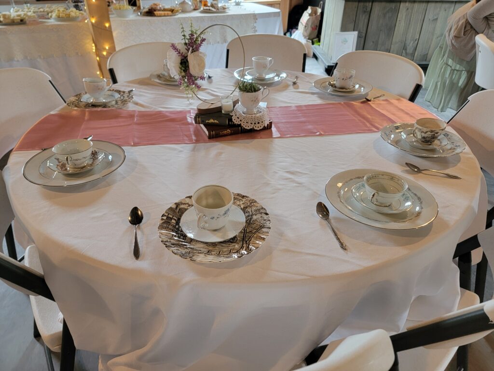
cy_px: 186
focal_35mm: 24
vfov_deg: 56.8
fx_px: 343
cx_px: 247
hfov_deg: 71.6
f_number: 1.8
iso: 200
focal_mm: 6.7
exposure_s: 1/60
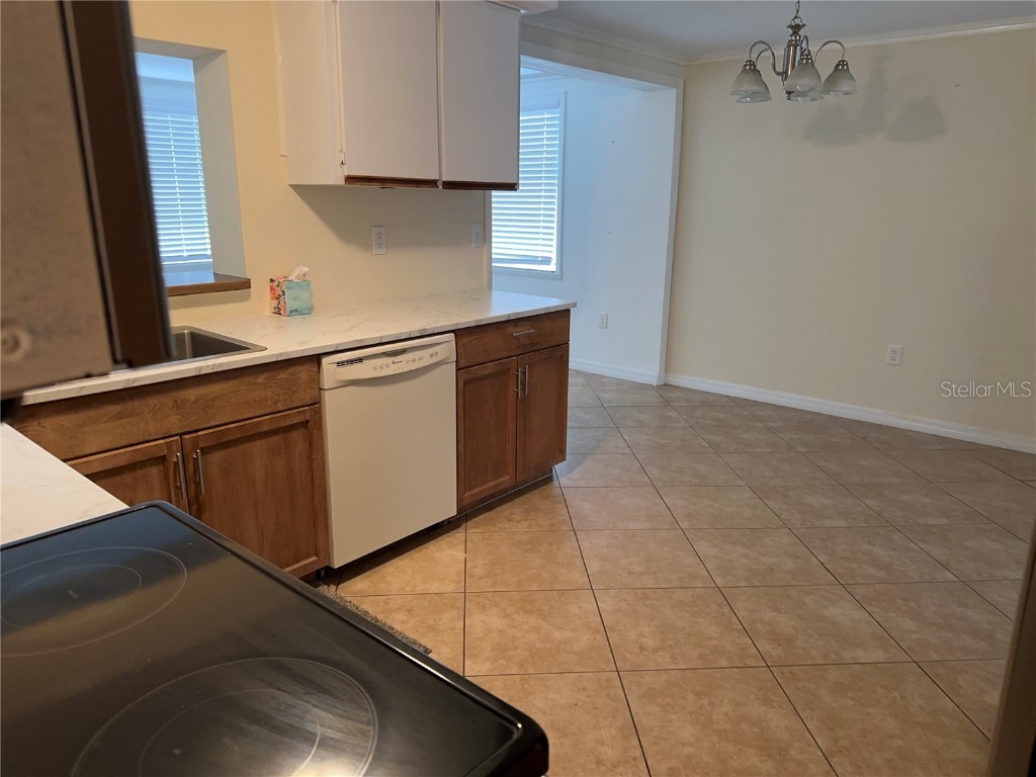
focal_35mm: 24
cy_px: 388
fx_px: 718
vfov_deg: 56.8
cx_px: 518
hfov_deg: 71.6
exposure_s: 1/60
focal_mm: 6.86
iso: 320
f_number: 1.78
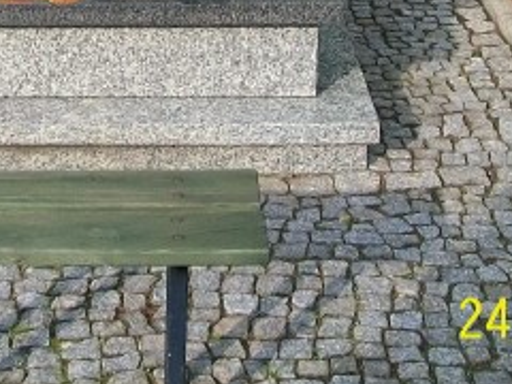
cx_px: 119
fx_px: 1420
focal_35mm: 96
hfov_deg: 20.3
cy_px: -85
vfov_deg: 14.9
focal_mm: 6
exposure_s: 1/400
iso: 80
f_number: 2.7
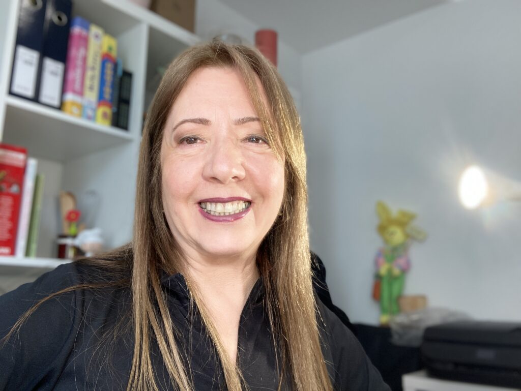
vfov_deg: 44.2
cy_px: 196
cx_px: 260
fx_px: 482
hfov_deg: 56.8
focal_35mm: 32
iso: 40
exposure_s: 1/100
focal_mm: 2.87
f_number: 2.2
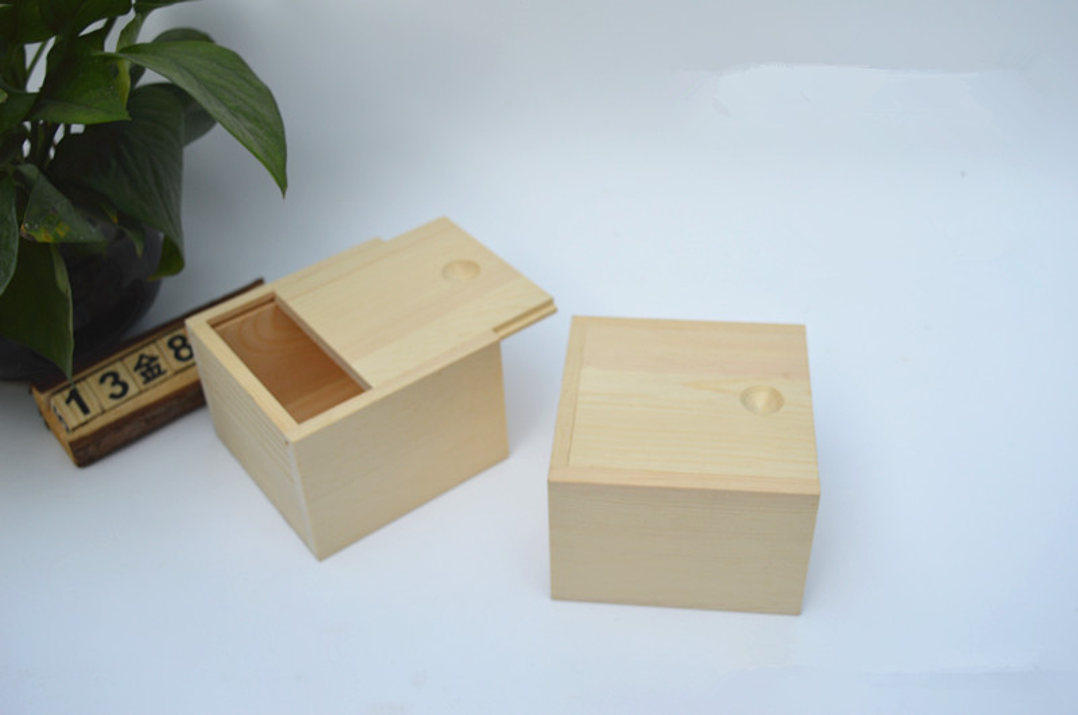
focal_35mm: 40
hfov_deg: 48.0
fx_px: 1211
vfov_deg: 32.9
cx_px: 539
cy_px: 358
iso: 200
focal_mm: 27
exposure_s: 1/125
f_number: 5.6
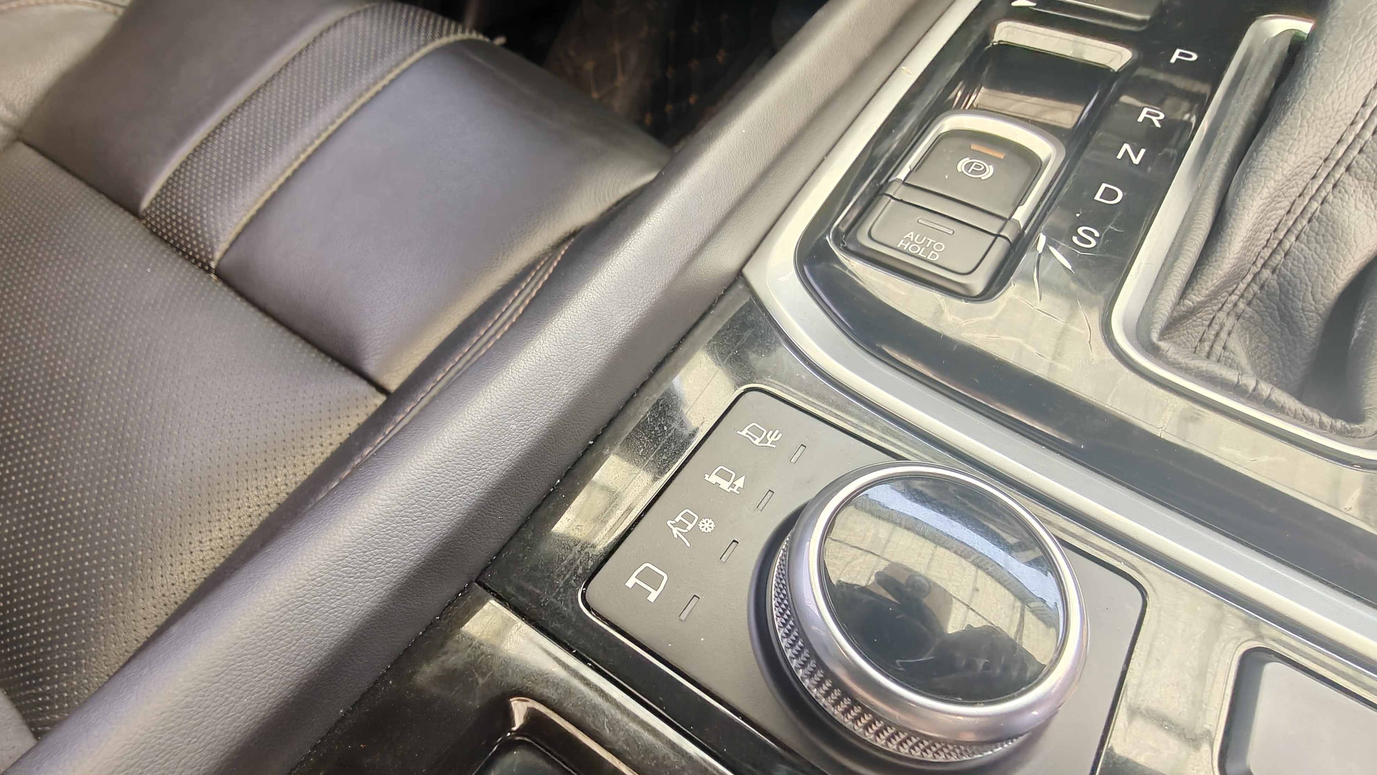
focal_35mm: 17
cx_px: 665
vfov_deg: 63.5
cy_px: 457
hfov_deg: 95.9
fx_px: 621
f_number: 2
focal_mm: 2.3
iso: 1000
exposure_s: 1/69
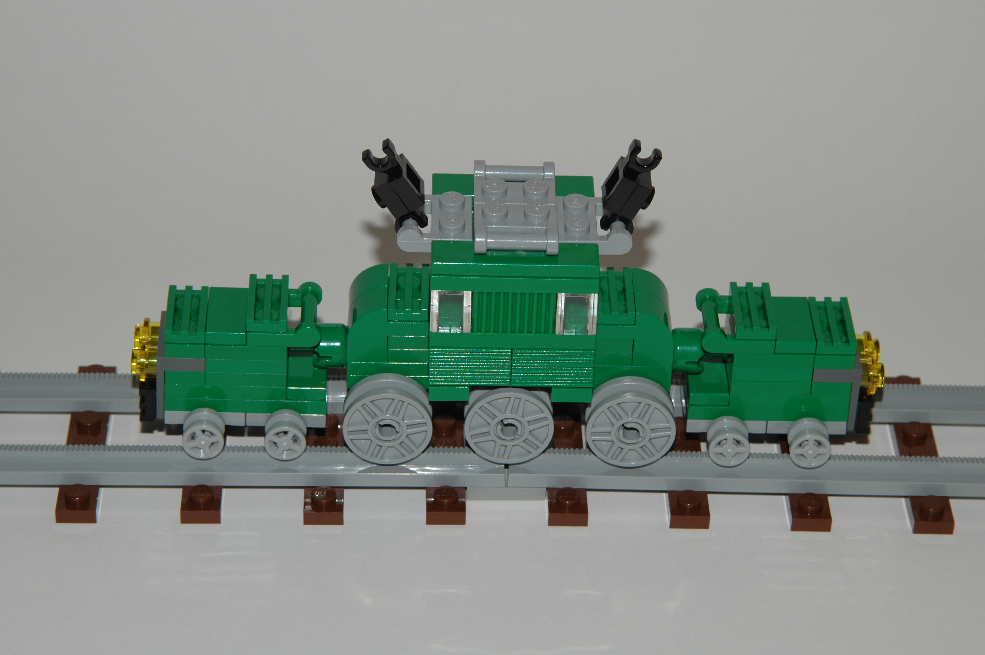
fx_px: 3362
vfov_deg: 11.1
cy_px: 328
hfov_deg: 16.7
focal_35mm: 123
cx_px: 492
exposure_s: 1/60
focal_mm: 82
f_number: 11
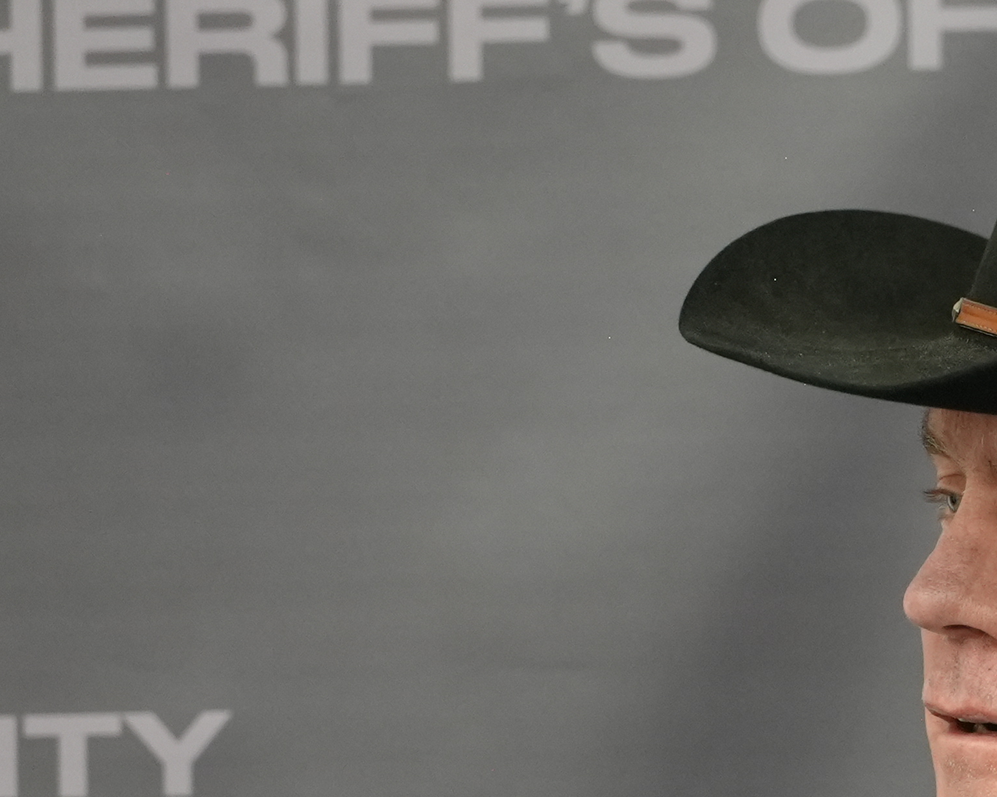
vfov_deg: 4.5
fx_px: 10090
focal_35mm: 342
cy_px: 702
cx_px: 1018
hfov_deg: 5.6
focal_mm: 132
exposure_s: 1/160
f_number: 4
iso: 6400
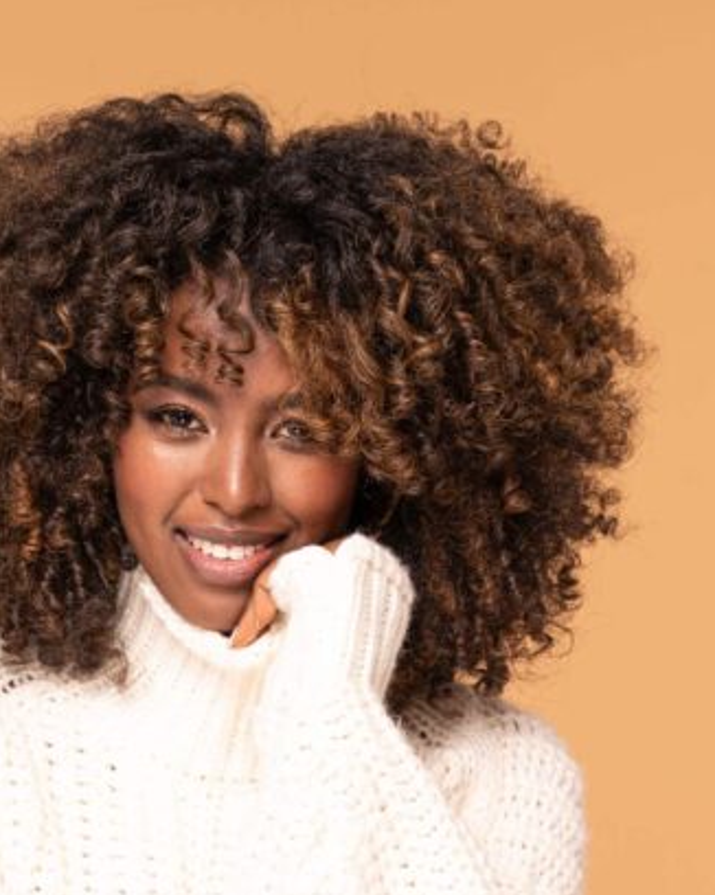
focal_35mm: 106
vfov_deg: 18.1
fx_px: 2806
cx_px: 241
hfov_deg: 14.5
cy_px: 524
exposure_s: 1/160
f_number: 5.6
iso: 50
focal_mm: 60
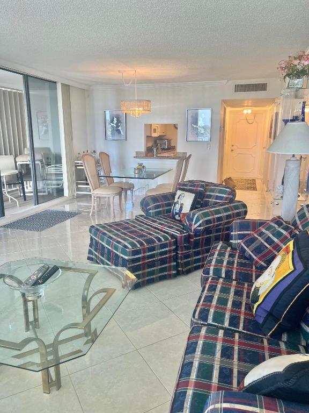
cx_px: 154
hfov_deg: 53.1
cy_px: 206
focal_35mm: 26
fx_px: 309
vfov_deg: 67.3
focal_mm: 5.7
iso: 64
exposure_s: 1/60
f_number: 1.5
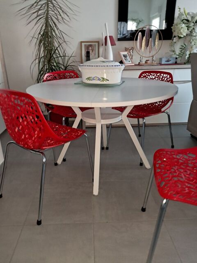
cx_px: 98
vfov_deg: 65.3
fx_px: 205
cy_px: 132
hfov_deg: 51.4
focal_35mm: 27
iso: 400
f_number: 1.8
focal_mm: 4
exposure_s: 1/50
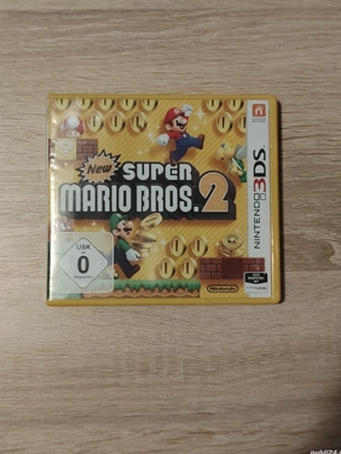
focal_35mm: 51
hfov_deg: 28.6
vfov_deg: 37.5
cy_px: 216
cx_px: 167
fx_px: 670
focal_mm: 5.25
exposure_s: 1/25
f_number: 1.75
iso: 2491
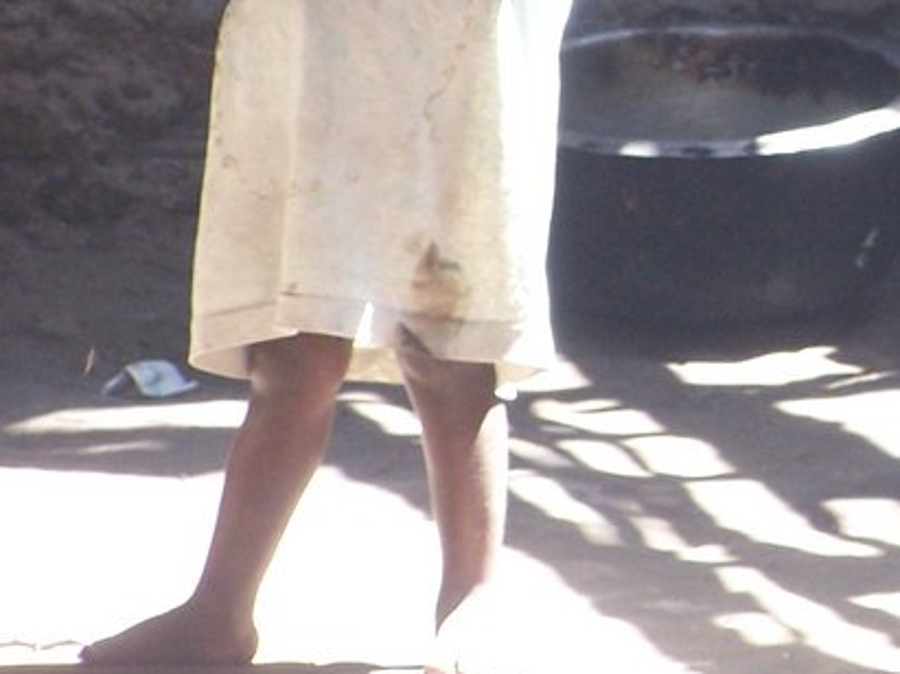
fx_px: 14114
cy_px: 140
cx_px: 1058
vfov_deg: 2.7
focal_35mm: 543
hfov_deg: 3.6
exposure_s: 1/90
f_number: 3.2
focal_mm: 36.2
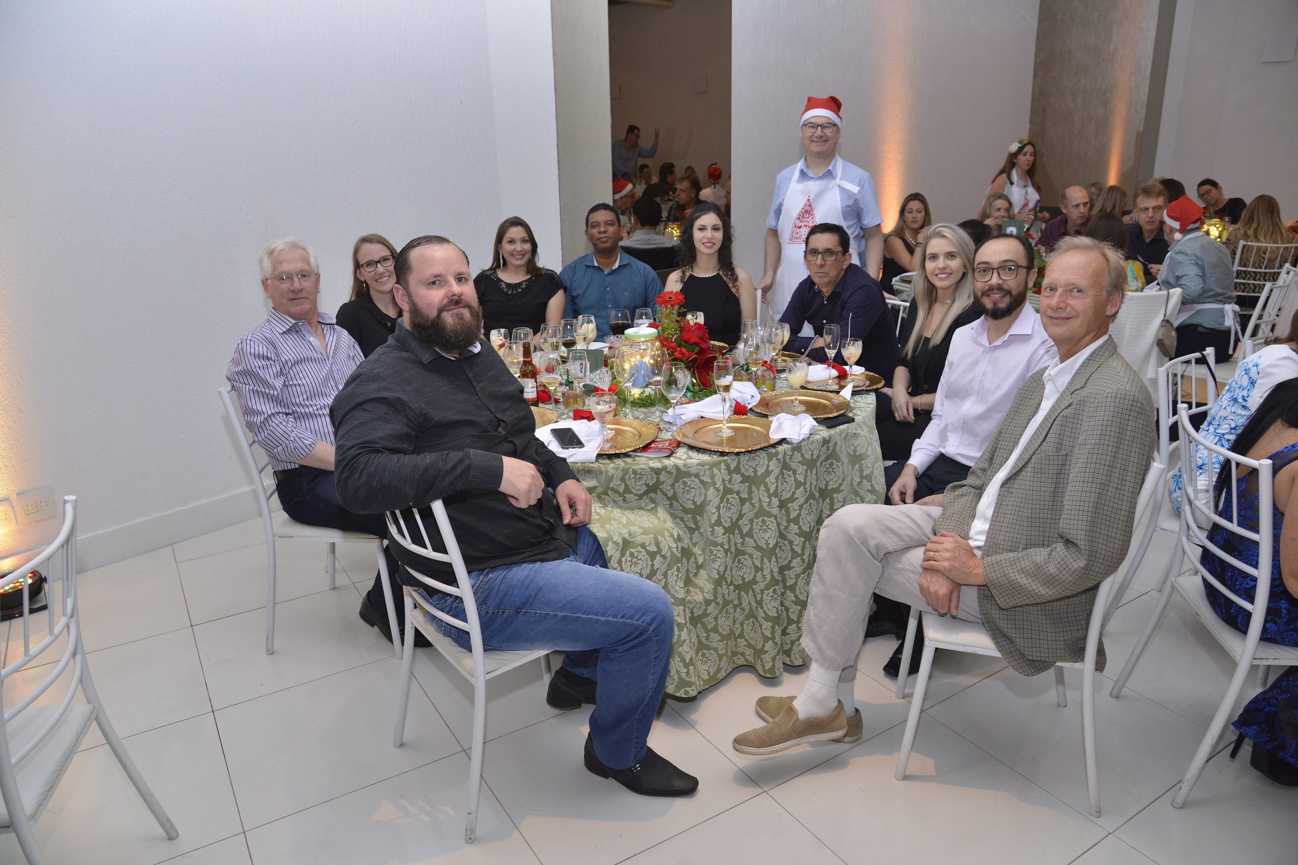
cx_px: 649
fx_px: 865
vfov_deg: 53.1
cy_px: 432
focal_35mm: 24
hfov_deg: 73.7
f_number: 5
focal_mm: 24
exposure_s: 1/60
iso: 2000
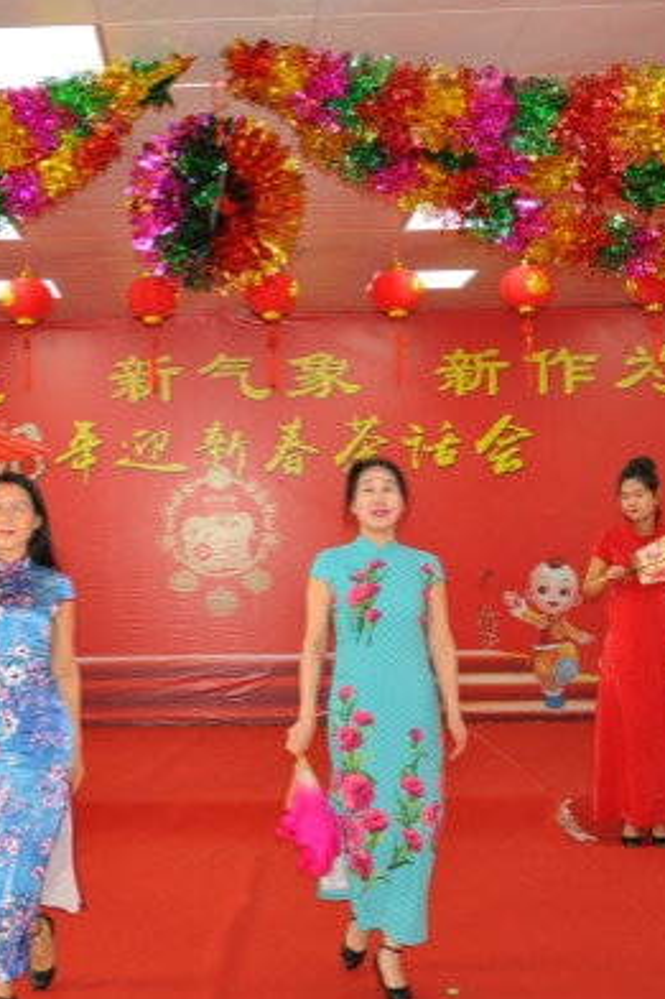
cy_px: 500
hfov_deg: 24.3
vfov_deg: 36.3
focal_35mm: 55
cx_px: 163
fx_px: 1525
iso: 800
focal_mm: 24
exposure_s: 1/60
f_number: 3.8
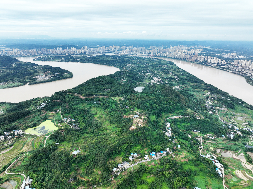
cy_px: 94
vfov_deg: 56.8
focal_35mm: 24
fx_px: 175
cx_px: 126
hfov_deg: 71.6
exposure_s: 1/320
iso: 100
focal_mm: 12.29
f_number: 5
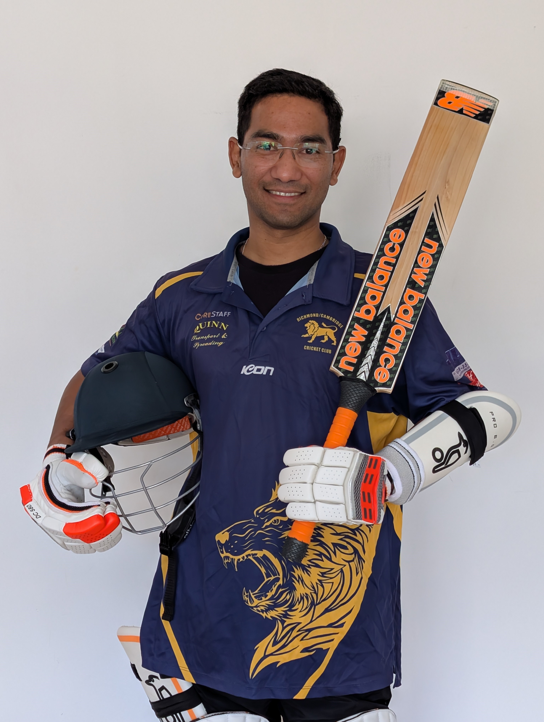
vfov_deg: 38.9
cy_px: 361
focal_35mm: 49
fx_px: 1024
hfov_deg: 29.7
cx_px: 272
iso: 211
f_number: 1.68
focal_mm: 6.9
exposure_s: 1/132
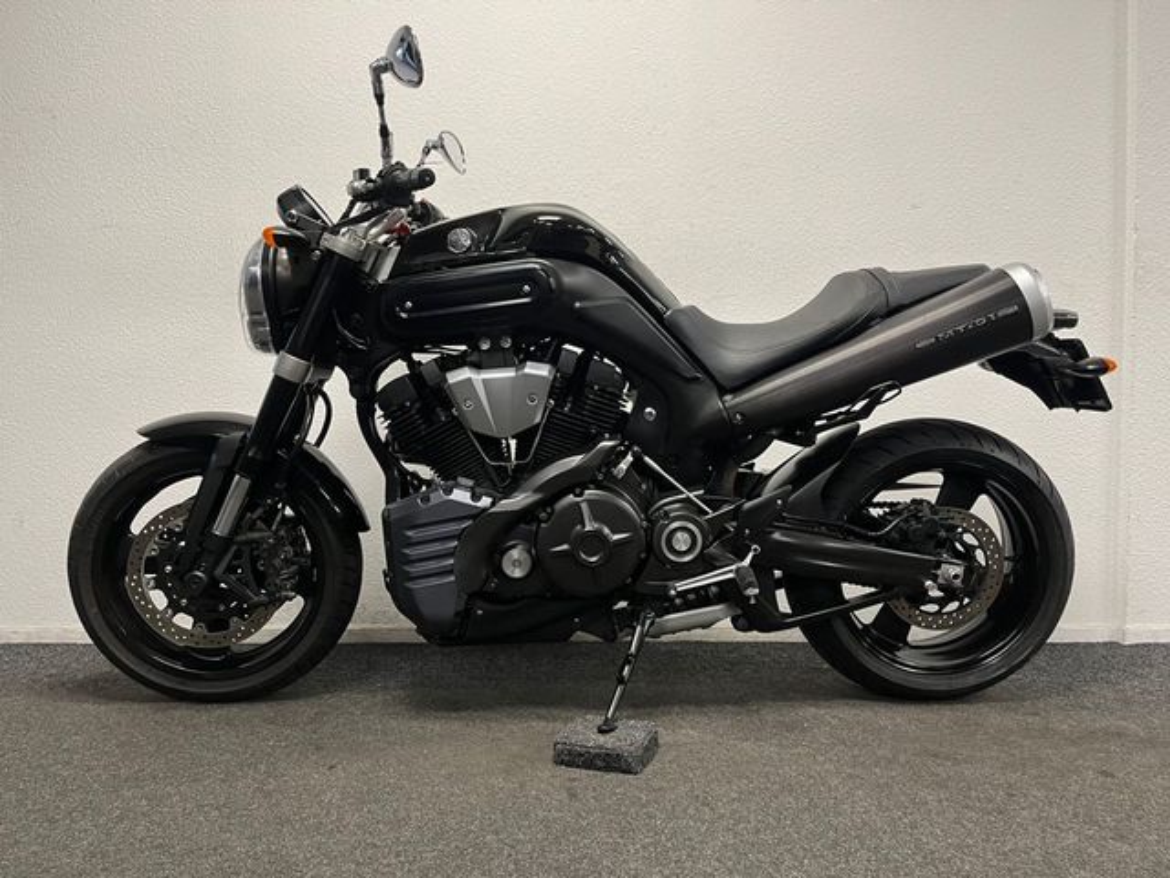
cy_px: 439
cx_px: 585
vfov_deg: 53.1
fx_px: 879
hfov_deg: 67.3
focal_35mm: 26
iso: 100
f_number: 1.6
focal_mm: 5.1
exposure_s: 1/50
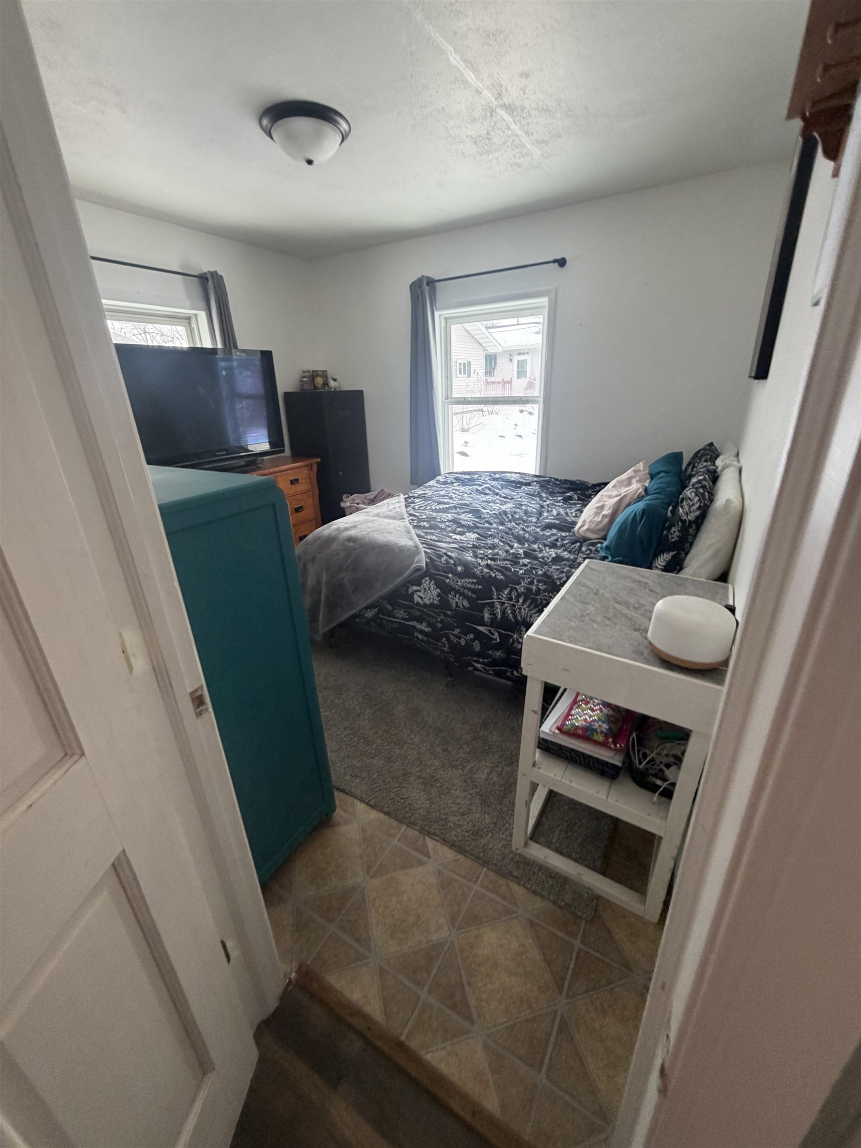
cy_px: 574
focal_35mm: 14
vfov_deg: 102.1
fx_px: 464
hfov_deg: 85.7
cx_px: 430
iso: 160
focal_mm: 2.22
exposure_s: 1/60
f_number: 2.2
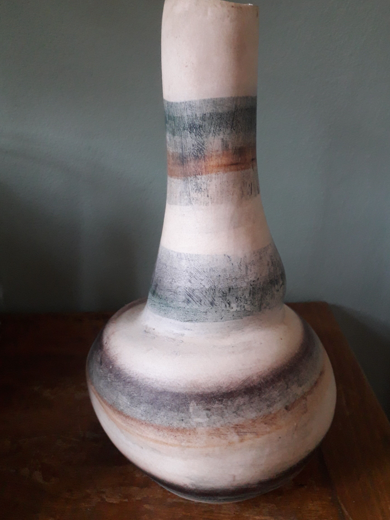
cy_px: 246
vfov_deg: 59.9
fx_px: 451
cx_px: 216
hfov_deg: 46.7
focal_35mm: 30
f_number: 1.9
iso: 200
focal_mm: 3.6
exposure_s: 1/33
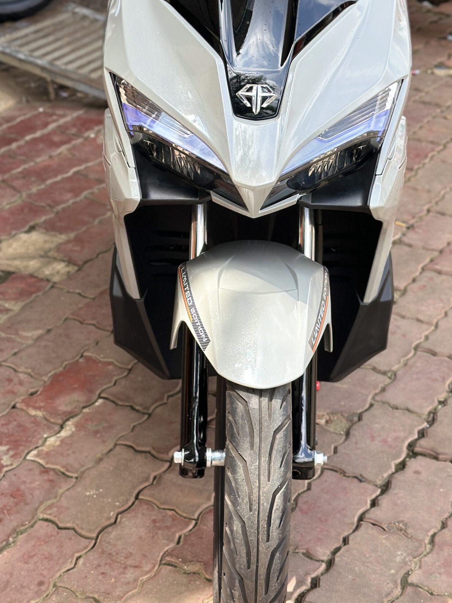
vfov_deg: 26.1
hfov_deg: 19.9
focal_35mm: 74
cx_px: 251
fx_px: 1289
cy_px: 187
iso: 80
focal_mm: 6.86
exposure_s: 1/887
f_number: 1.78
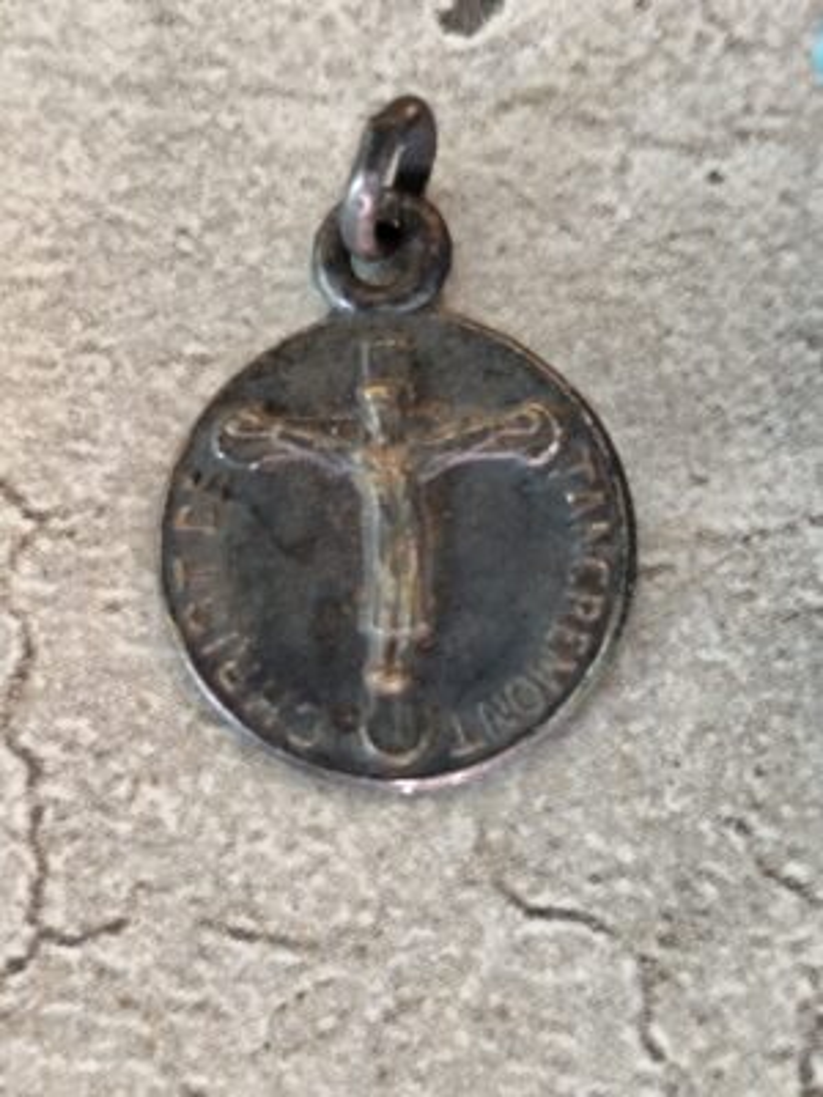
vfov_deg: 21.1
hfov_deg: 15.9
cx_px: 412
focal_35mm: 93
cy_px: 548
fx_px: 2948
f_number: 1.65
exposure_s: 1/25
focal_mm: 6.19
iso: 400
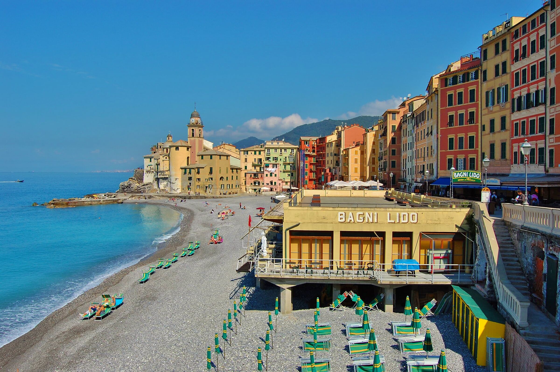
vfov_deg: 47.9
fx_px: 420
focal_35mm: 27
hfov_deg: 67.4
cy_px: 186
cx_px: 280
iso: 200
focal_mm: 18
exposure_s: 1/400
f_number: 10
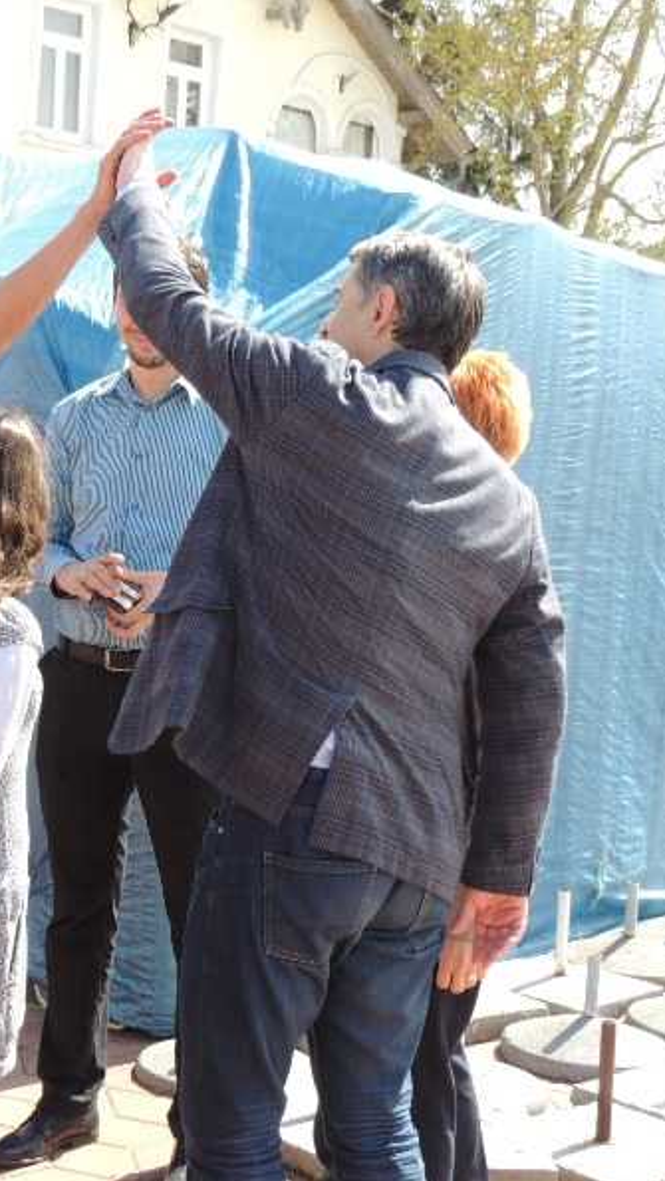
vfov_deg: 33.3
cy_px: 590
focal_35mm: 63
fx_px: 1974
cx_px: 139
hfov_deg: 19.0
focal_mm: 7.6
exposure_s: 1/200
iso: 100
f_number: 3.4
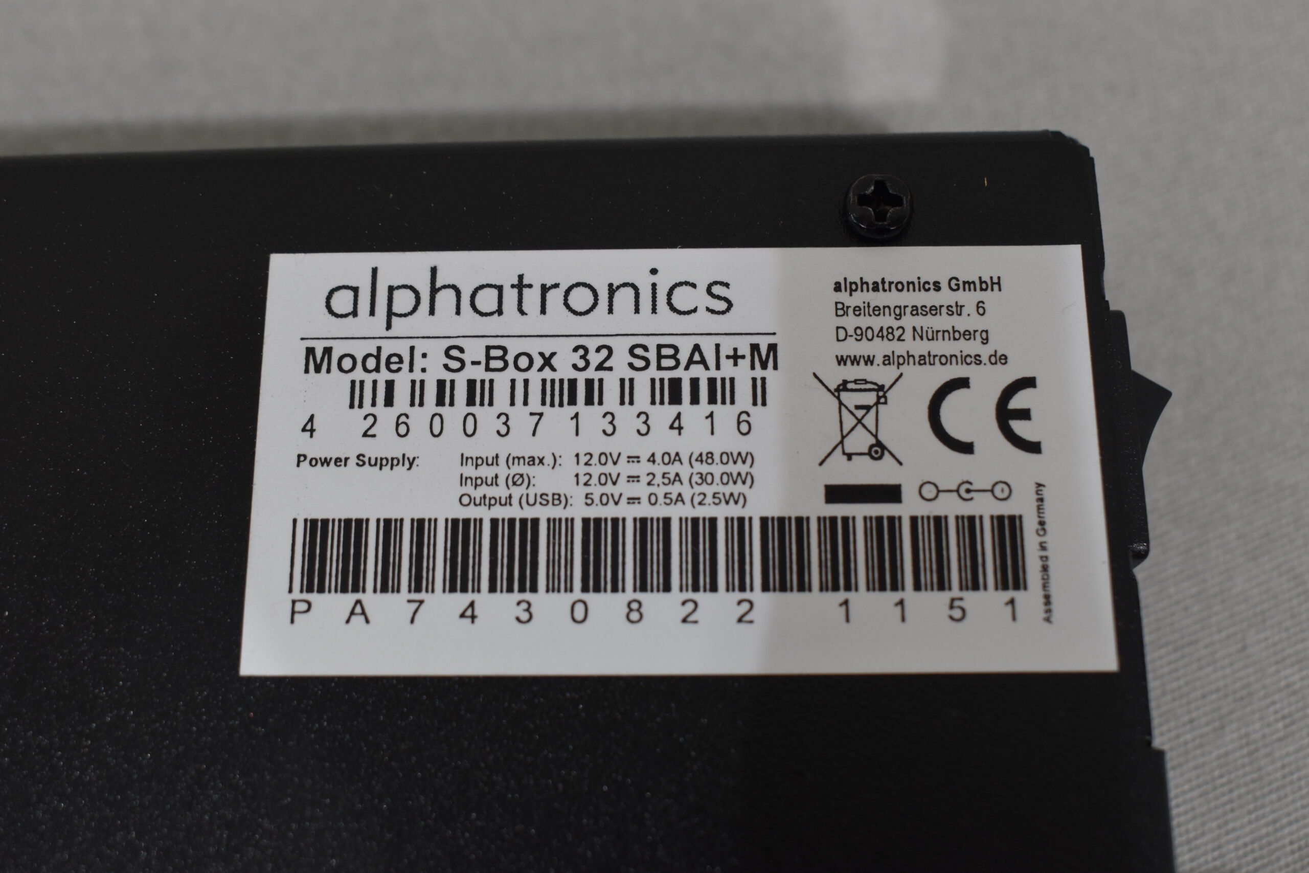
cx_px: 654
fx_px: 1636
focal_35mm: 45
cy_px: 436
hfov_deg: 43.6
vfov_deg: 29.9
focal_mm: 30
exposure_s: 1/60
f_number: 7.1
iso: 400
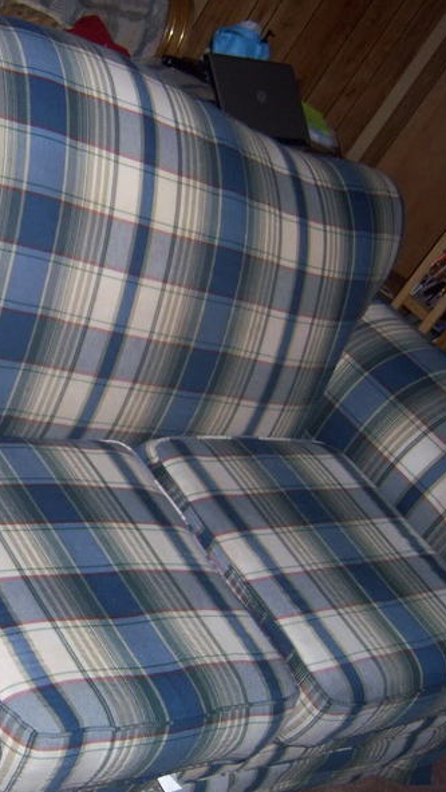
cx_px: -52
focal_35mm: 53
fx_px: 1114
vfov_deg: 39.2
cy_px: 400
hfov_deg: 21.4
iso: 160
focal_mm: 7.5
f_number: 2.8
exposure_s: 1/60
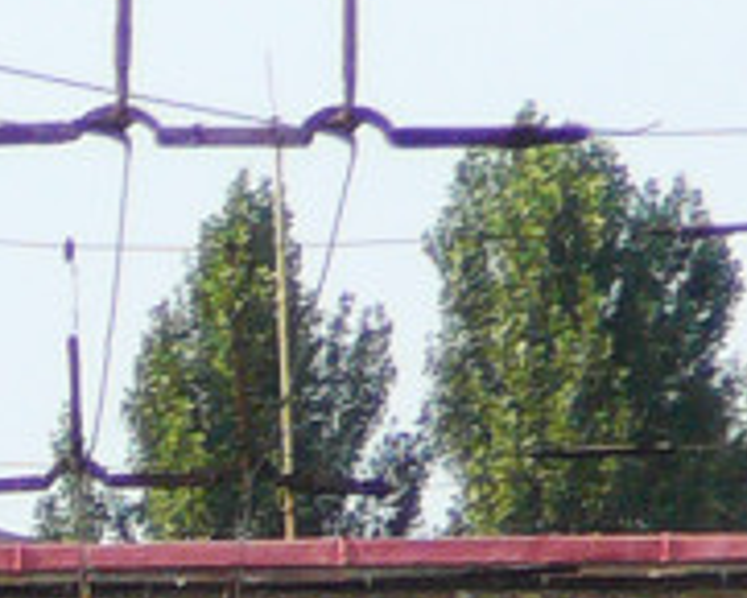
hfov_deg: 1.8
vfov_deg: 1.5
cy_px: 924
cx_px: -1333
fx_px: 23226
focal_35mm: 1050
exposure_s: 1/640
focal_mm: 28.2
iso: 100
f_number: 4.1
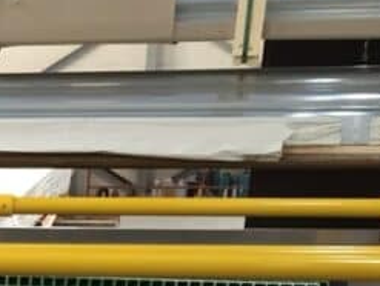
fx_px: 1319
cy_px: 583
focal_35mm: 120
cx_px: -175
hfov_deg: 15.3
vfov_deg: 11.2
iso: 125
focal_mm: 4.15
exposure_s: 1/33
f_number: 2.2
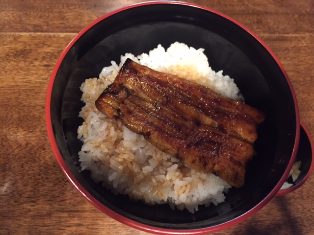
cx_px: 157
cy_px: 118
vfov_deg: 48.2
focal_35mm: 29
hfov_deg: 61.7
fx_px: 263
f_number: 2.2
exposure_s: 1/15
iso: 320
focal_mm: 4.15
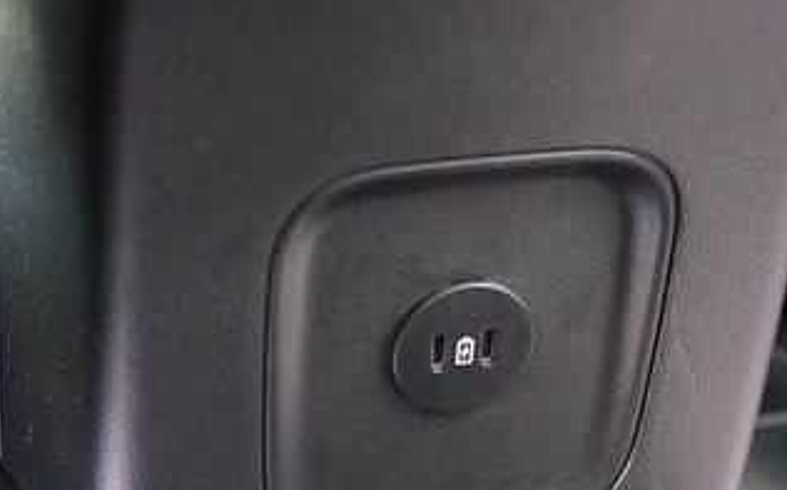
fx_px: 2036
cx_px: 431
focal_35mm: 95
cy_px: 367
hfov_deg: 21.9
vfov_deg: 13.7
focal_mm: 46
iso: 6400
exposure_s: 1/40
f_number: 3.5
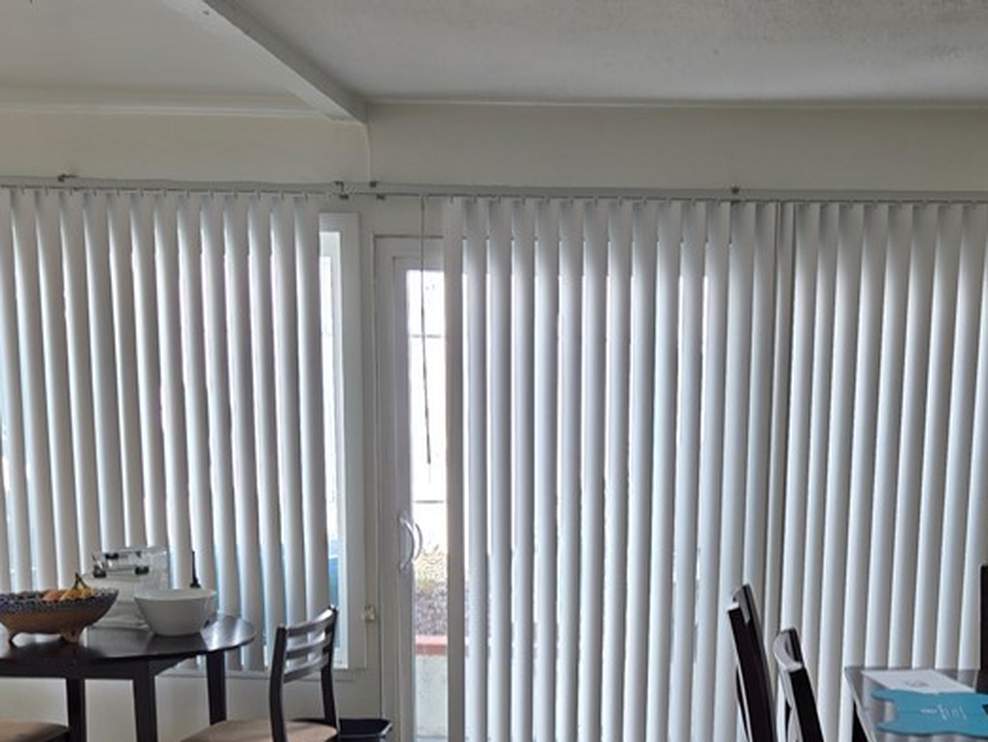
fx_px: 1285
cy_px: 634
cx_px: 707
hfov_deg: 41.2
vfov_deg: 31.1
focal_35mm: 45
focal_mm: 5.4
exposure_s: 1/120
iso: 32
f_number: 1.8
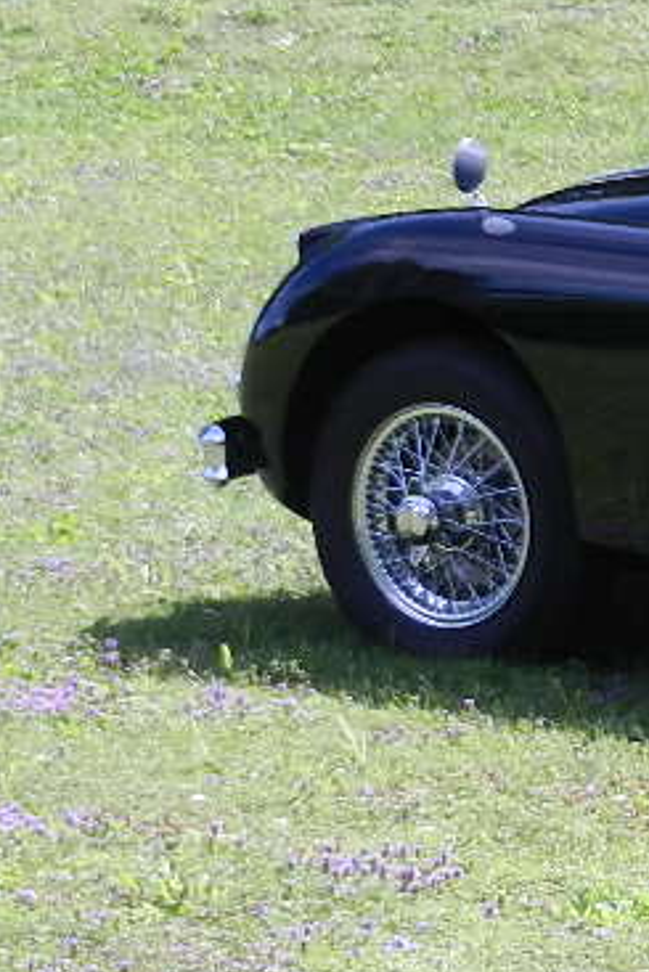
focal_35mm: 174
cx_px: 1306
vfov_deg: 11.8
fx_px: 4700
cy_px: 519
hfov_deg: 7.6
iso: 160
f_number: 4.5
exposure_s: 1/320
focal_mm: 10.9
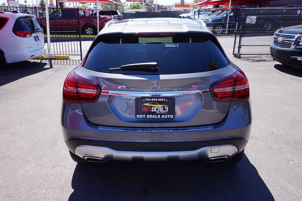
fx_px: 252
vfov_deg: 43.6
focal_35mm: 30
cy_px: 100
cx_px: 151
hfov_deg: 62.0
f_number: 10
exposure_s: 1/80
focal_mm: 20
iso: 100
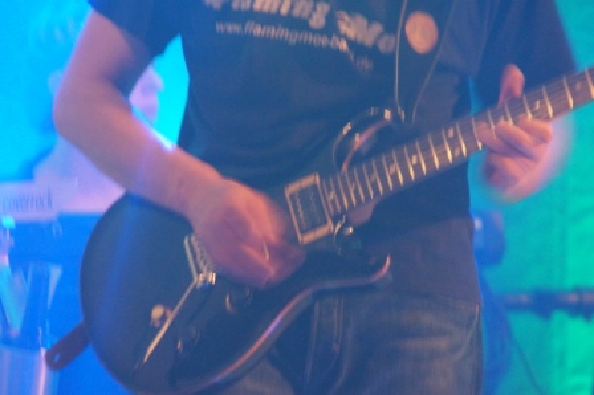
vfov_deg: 3.1
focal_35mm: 450
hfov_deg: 4.6
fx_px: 7419
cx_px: 297
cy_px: 198
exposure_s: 1/8
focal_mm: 300
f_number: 6.3
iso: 3200
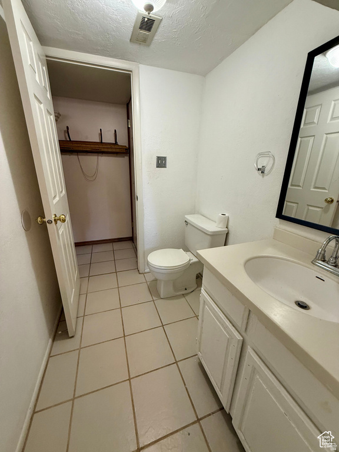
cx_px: 170
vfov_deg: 102.1
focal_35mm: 14
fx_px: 183
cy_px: 226
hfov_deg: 85.7
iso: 250
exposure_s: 1/60
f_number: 2.2
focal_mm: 2.22
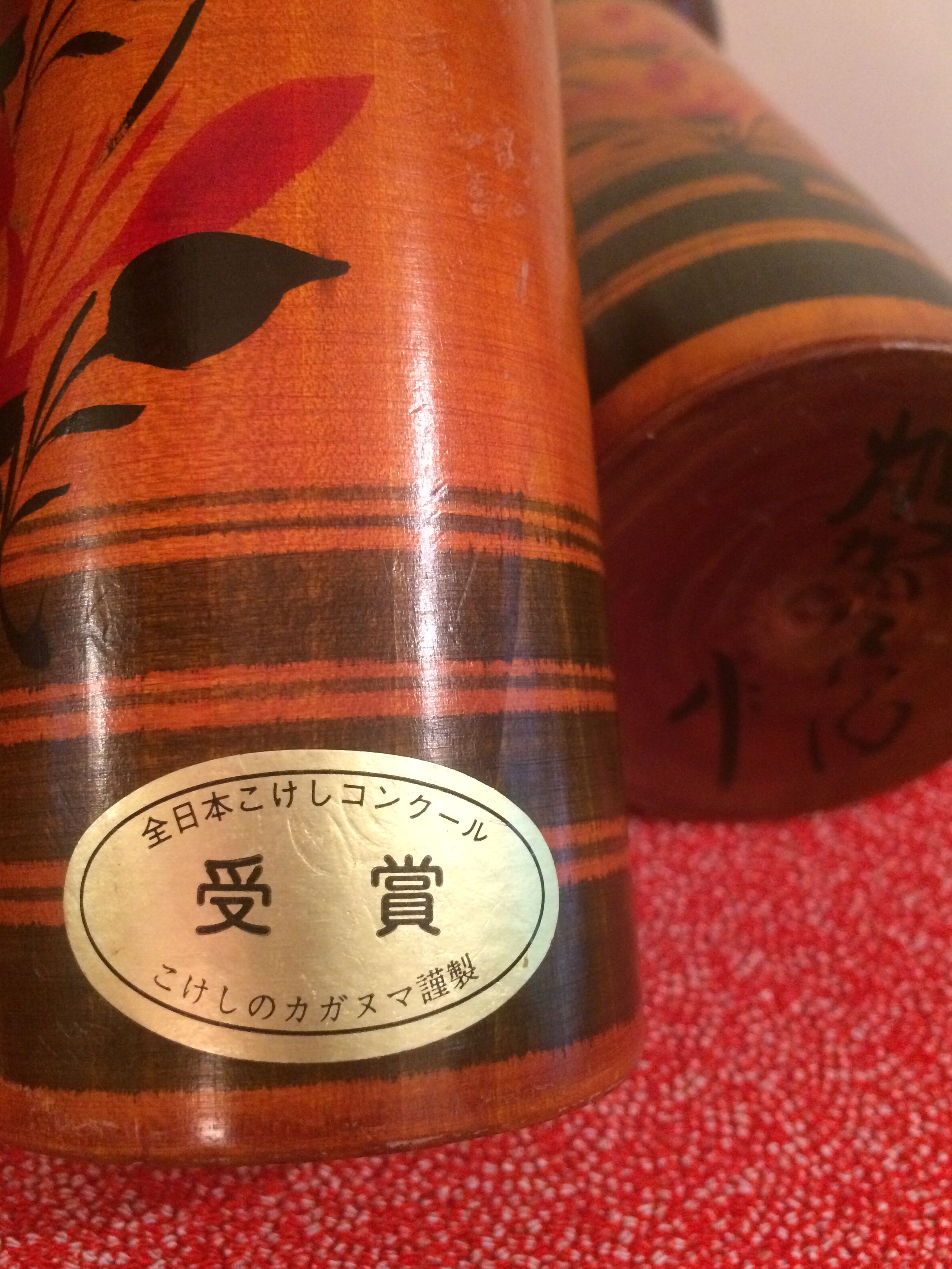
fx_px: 1100
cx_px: 491
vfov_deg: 60.0
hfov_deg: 46.8
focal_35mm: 30
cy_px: 651
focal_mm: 4.15
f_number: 2.2
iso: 320
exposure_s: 1/25
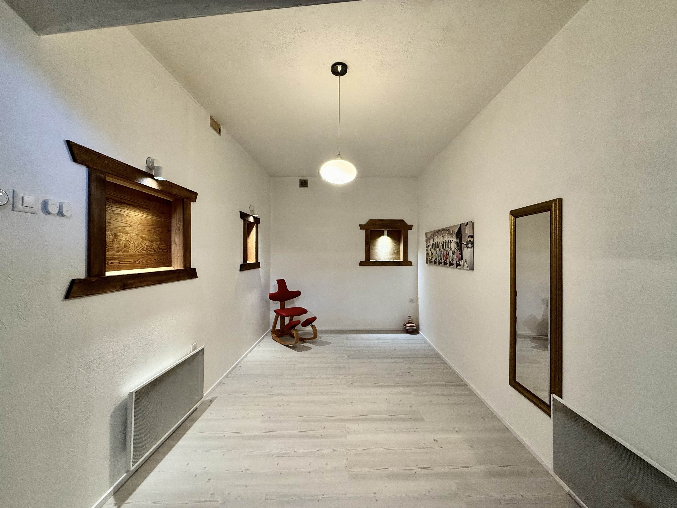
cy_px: 254
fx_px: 274
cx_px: 338
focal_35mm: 14
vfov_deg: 85.7
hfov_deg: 102.1
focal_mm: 2.22
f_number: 2.2
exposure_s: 1/75
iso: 320
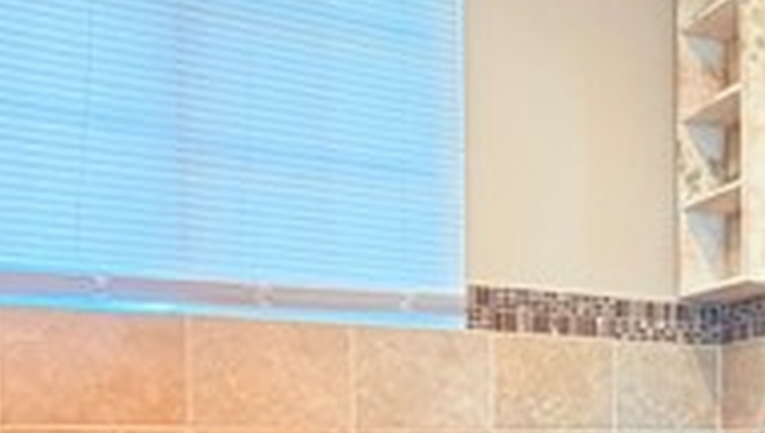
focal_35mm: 51
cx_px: 689
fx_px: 1036
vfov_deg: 22.5
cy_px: 457
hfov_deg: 37.8
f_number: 2.2
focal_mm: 2.22
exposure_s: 1/60
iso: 400
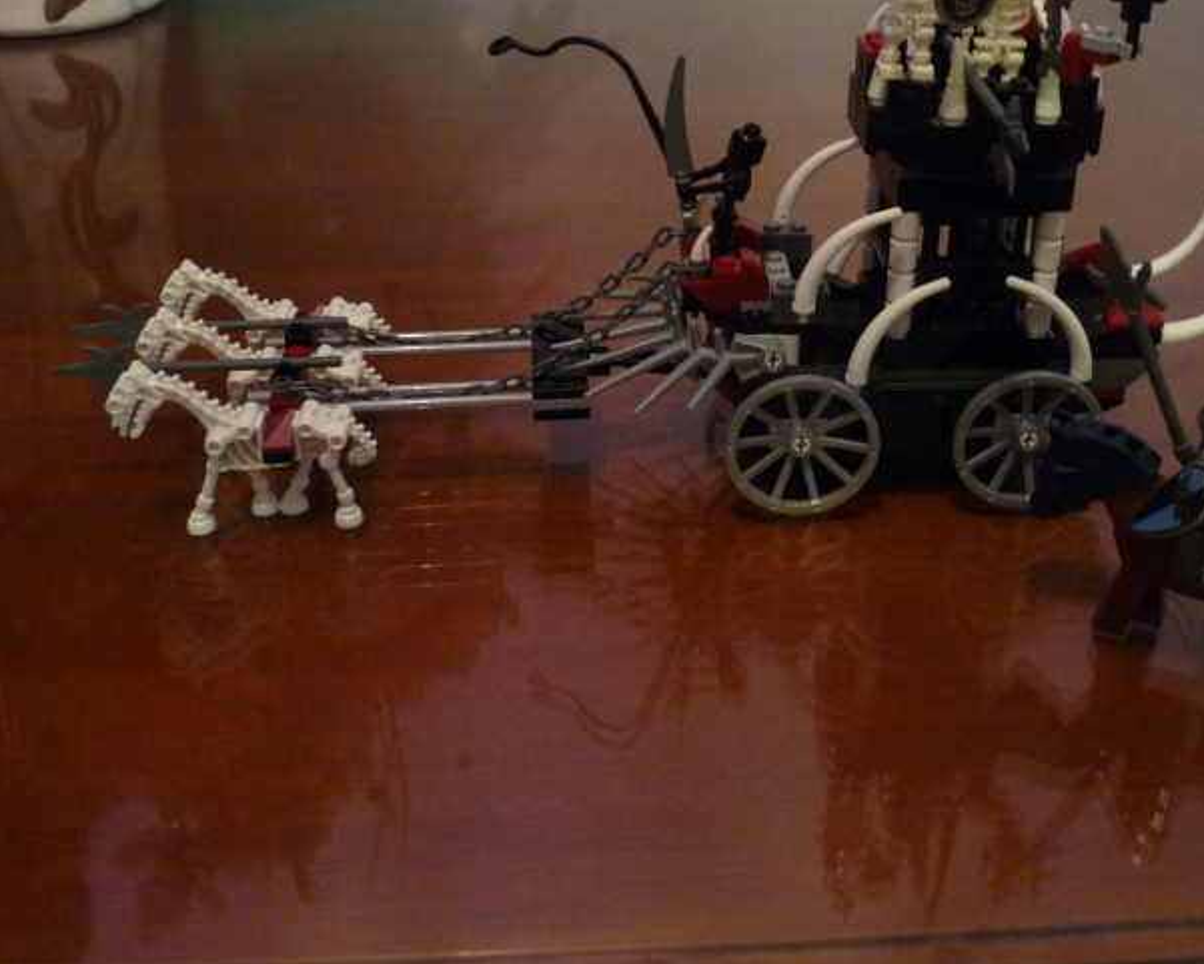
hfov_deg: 46.5
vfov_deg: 38.0
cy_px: 371
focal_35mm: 39
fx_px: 1390
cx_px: 731
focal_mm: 5.4
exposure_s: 1/8
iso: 400
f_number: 3
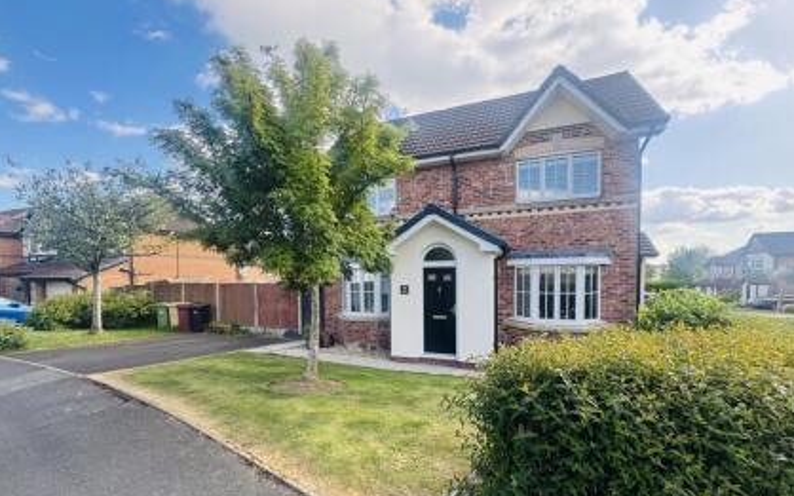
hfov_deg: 101.5
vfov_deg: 74.3
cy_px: 286
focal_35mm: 15
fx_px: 324
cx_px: 398
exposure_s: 1/335
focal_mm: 2.22
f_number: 2.2
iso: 40
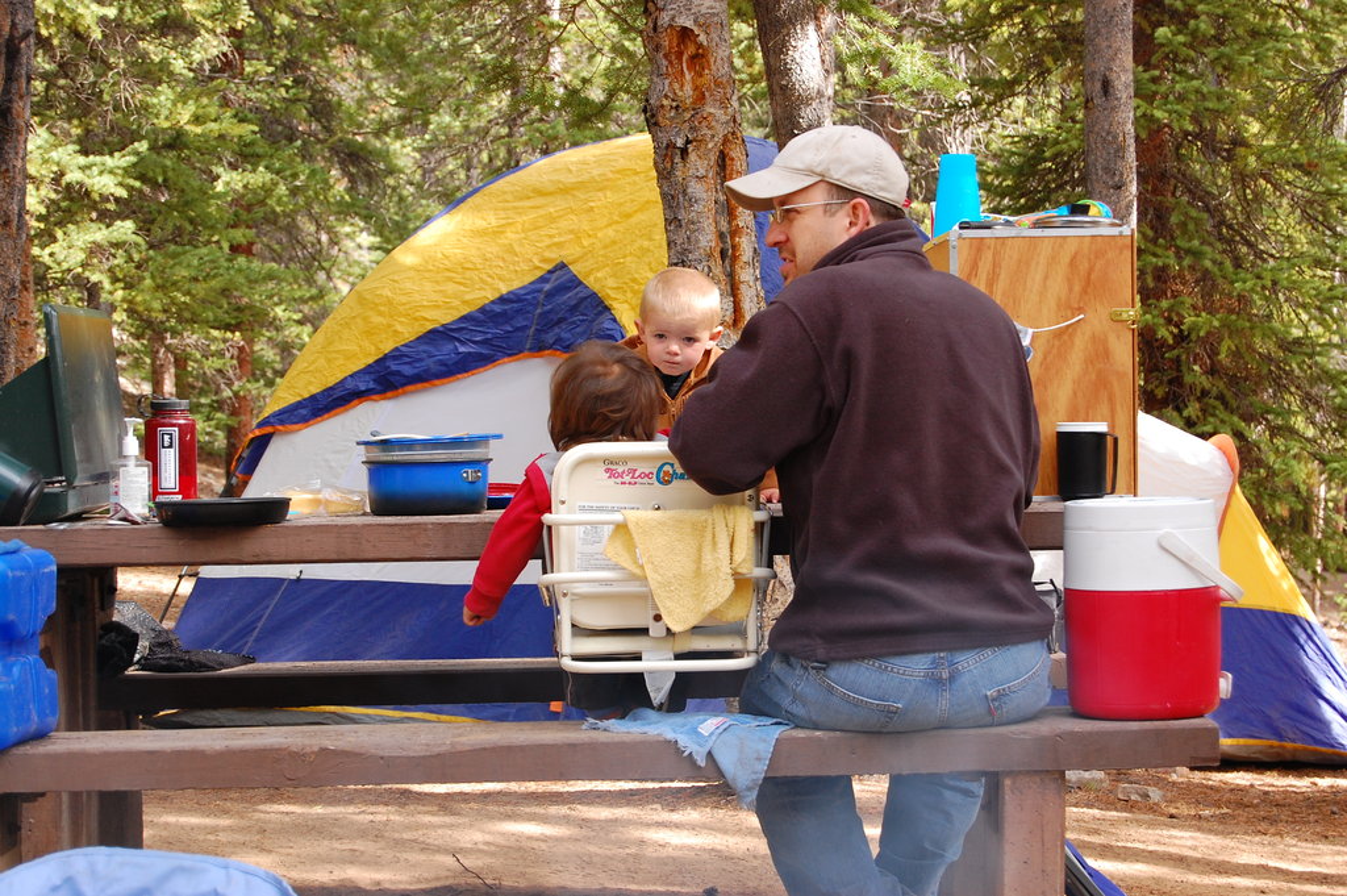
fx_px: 3084
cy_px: 448
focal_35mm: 82
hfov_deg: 24.6
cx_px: 674
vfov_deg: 16.5
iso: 400
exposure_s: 1/125
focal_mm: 55
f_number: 5.6
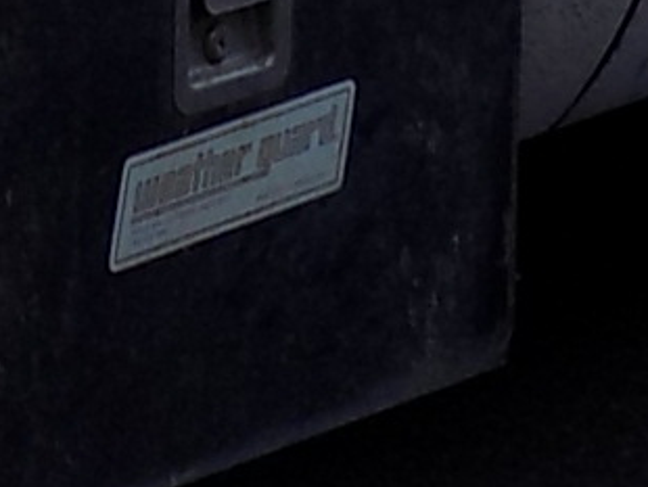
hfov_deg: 7.5
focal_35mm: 249
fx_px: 4665
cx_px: -826
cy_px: -1290
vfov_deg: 5.4
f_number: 3.4
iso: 80
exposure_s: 1/125
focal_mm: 6.1
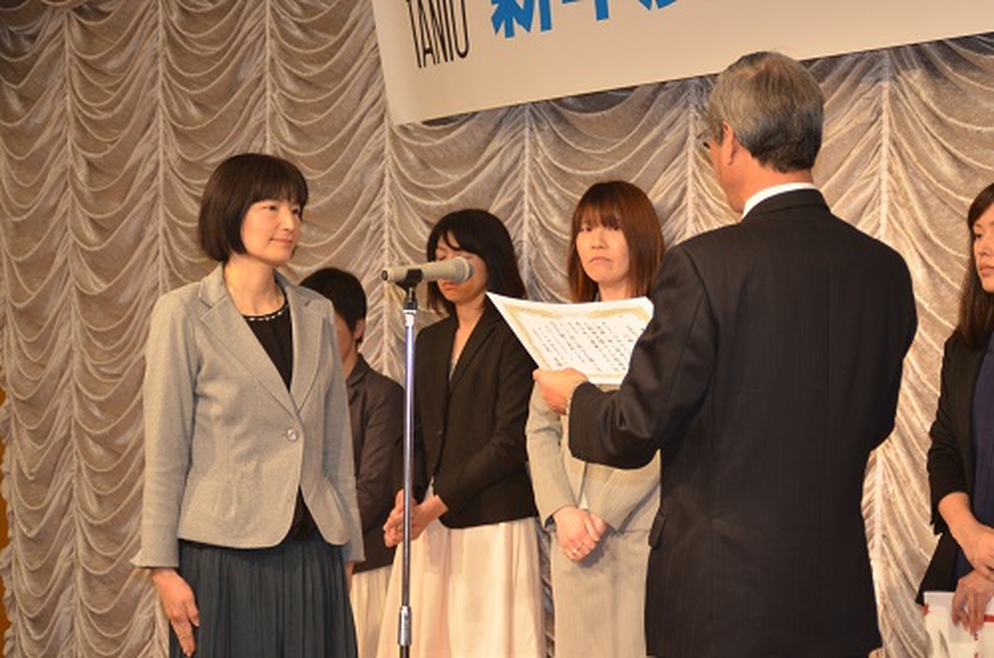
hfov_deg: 22.0
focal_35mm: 93
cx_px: 497
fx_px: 2562
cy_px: 329
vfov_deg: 14.6
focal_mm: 62
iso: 800
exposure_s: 1/125
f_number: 5
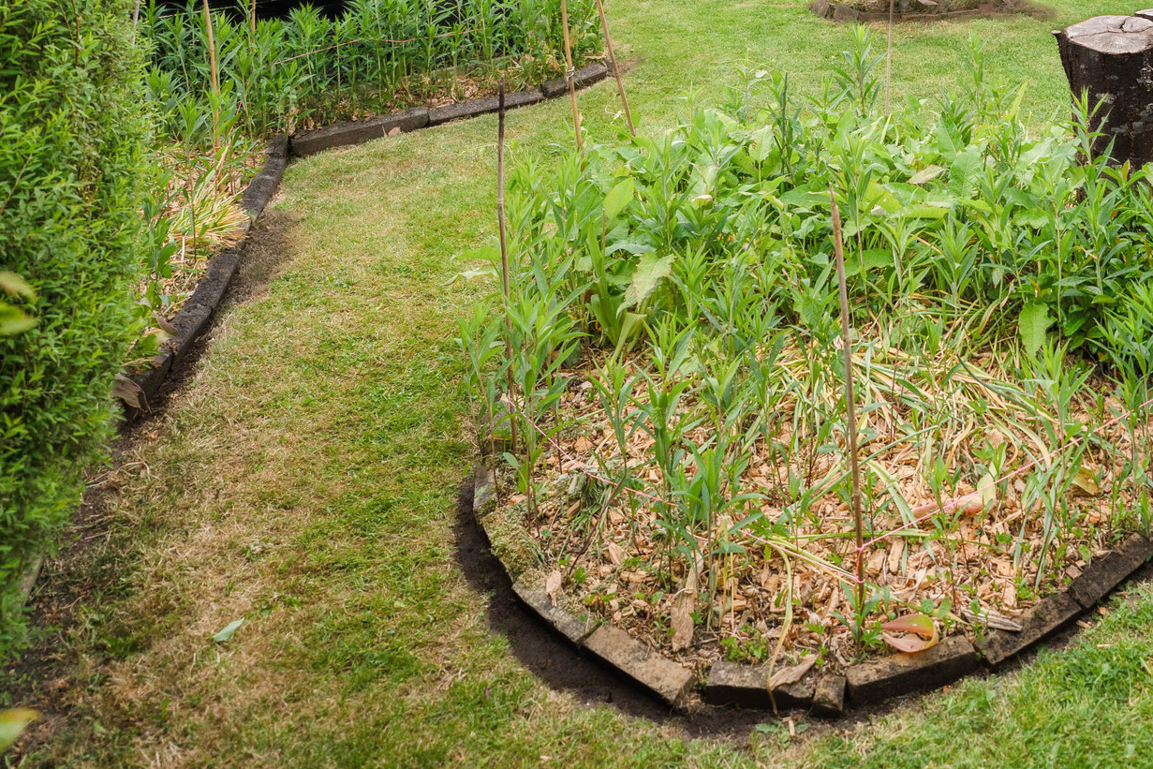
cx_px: 981
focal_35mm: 39
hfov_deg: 46.0
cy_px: -118
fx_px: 1249
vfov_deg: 30.0
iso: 250
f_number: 2.8
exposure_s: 1/800
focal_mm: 16
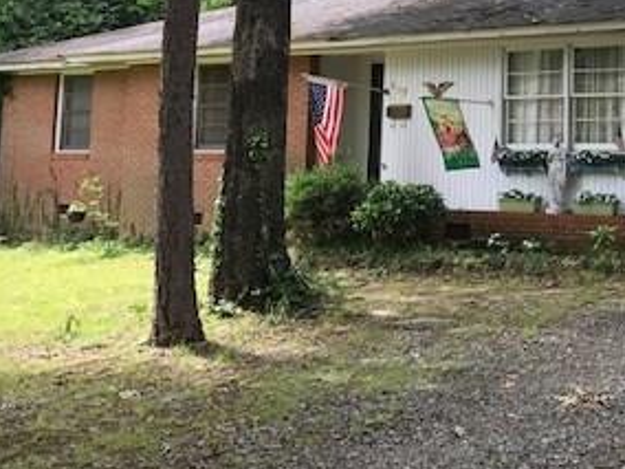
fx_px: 1137
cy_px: 22
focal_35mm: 63
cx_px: 594
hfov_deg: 29.1
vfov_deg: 22.6
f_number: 1.8
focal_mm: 3.99
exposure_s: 1/361
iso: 20
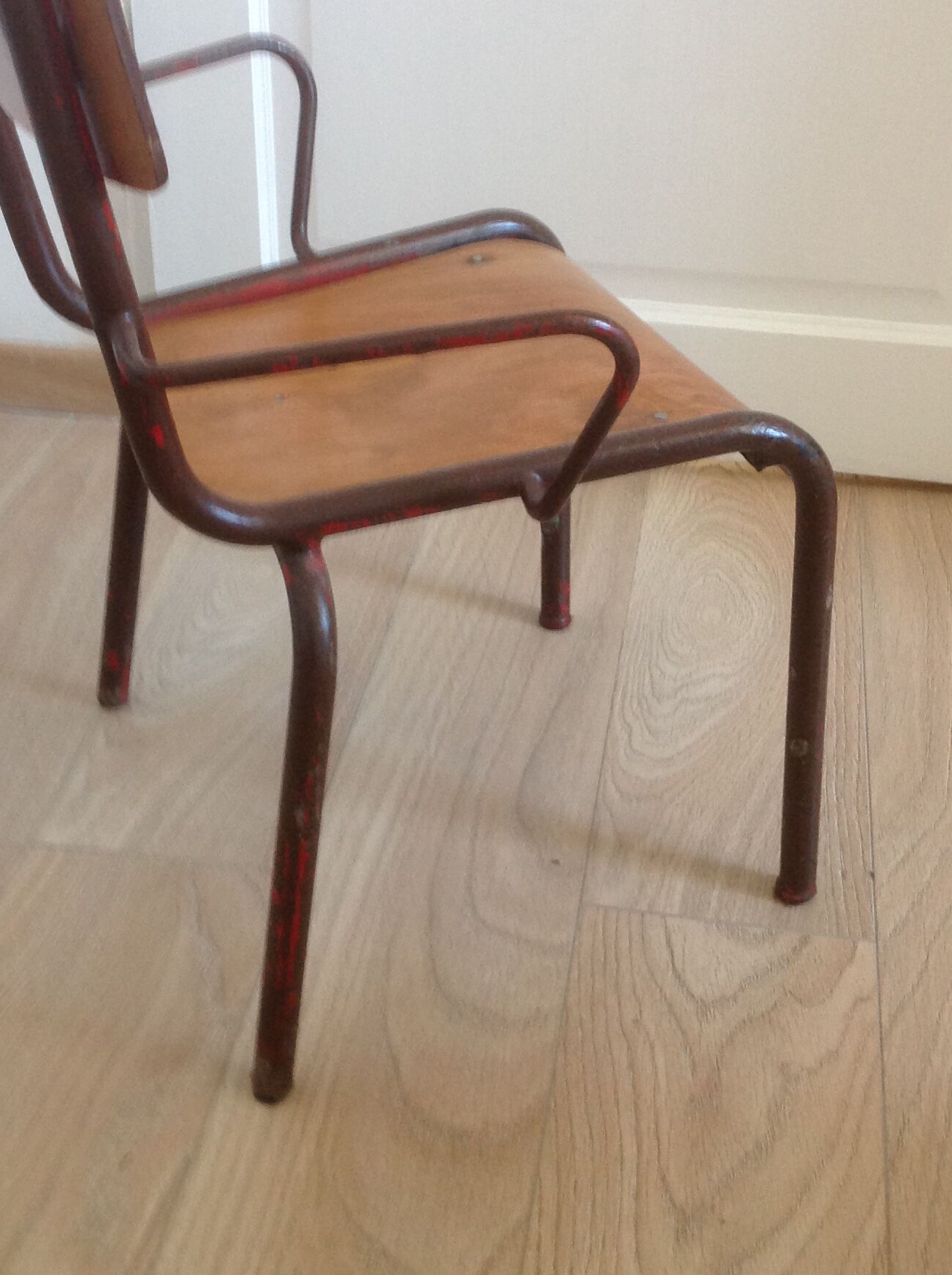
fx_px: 1912
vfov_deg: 36.7
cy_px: 509
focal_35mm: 52
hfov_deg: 28.0
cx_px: 480
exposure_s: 1/15
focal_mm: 4.28
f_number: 2.4
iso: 100
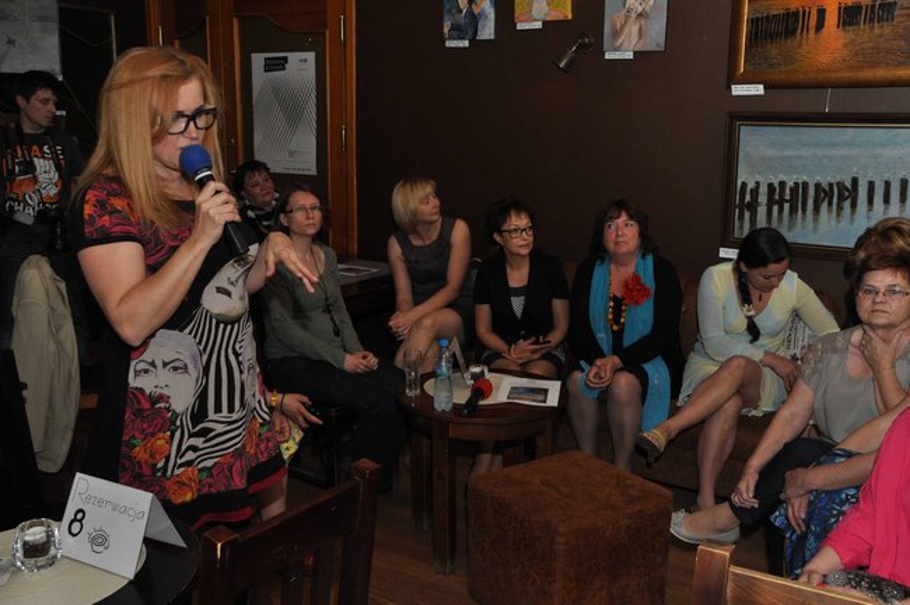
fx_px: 947
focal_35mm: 38
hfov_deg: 51.3
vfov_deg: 35.4
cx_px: 455
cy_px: 302
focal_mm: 25
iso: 800
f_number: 10
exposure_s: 1/60
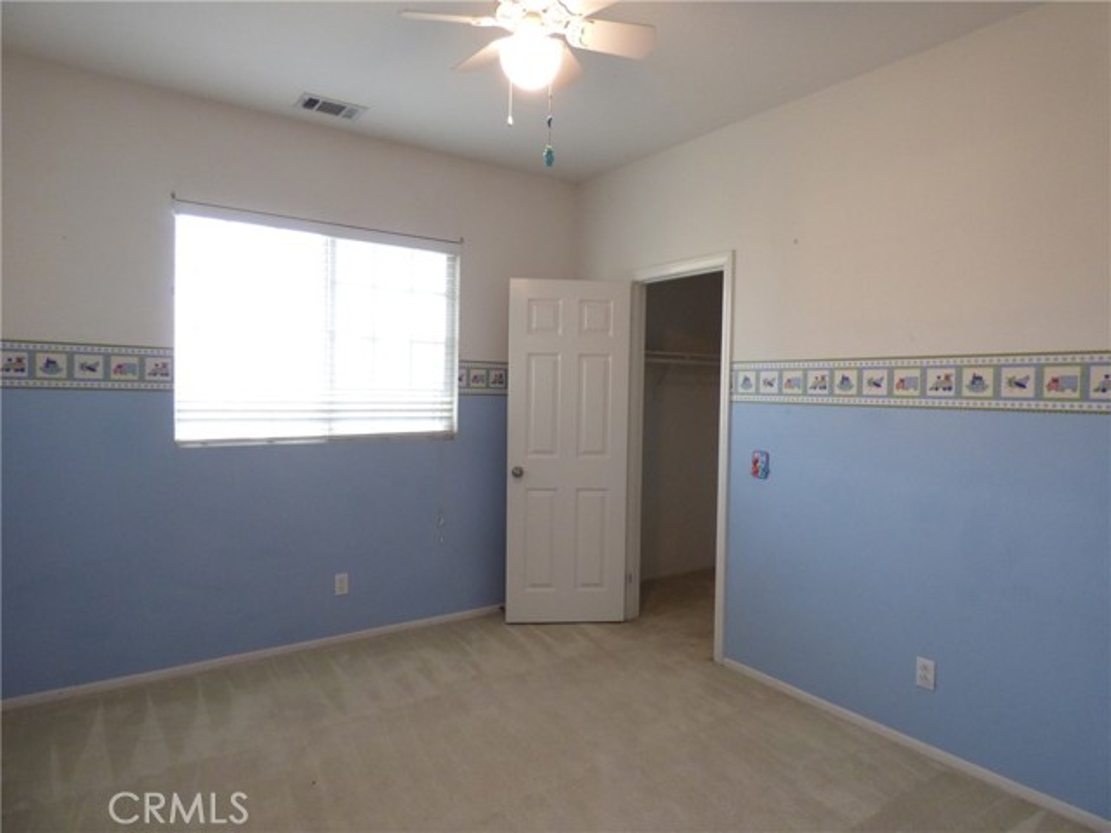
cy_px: 416
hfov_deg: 81.7
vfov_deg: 66.0
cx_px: 556
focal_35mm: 20
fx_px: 642
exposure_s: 1/40
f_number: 2.8
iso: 400
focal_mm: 3.58
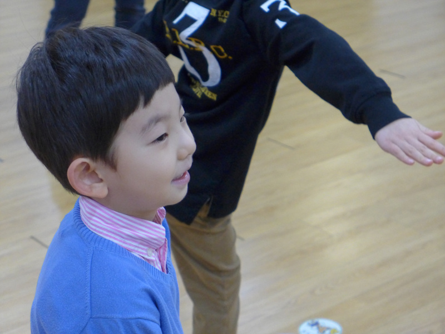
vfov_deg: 16.4
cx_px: 222
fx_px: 1157
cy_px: 167
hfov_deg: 21.8
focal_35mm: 90
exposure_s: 1/250
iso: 800
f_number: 2.3
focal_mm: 17.7
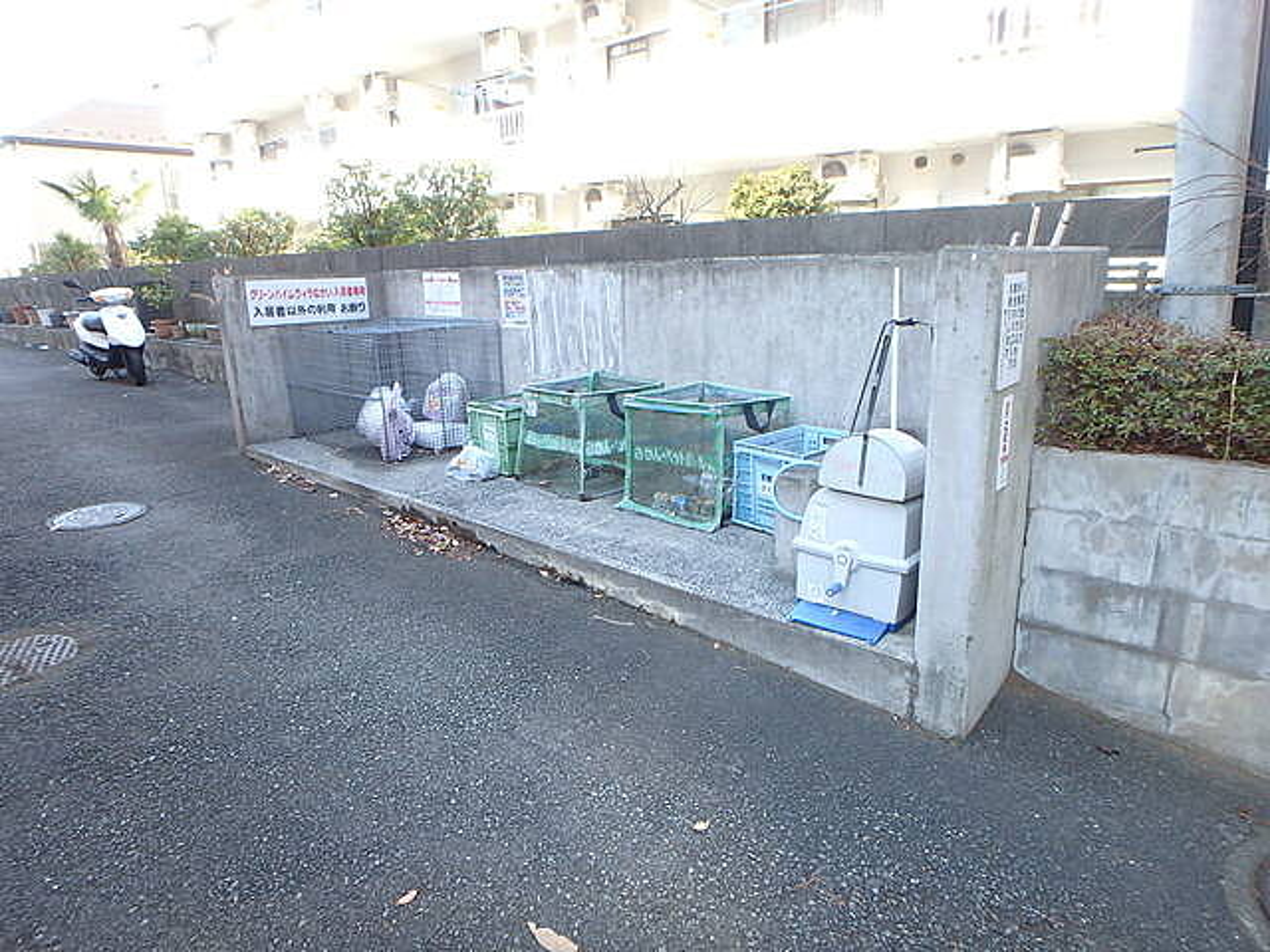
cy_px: 476
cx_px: 635
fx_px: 770
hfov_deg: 79.0
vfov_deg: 63.4
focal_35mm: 21
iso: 125
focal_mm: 3.7
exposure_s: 1/100
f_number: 3.5
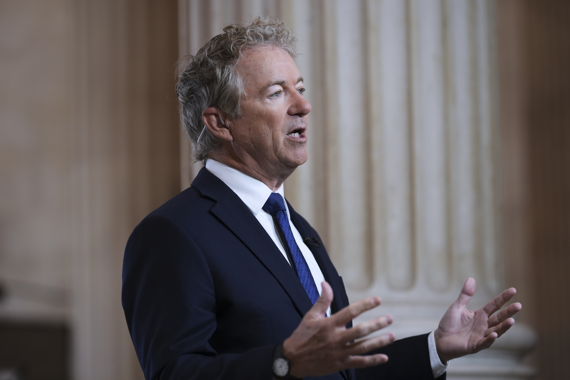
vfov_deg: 10.2
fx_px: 2137
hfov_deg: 15.2
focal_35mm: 135
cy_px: 190
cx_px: 285
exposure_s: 1/640
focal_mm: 135
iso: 1000
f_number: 2.5
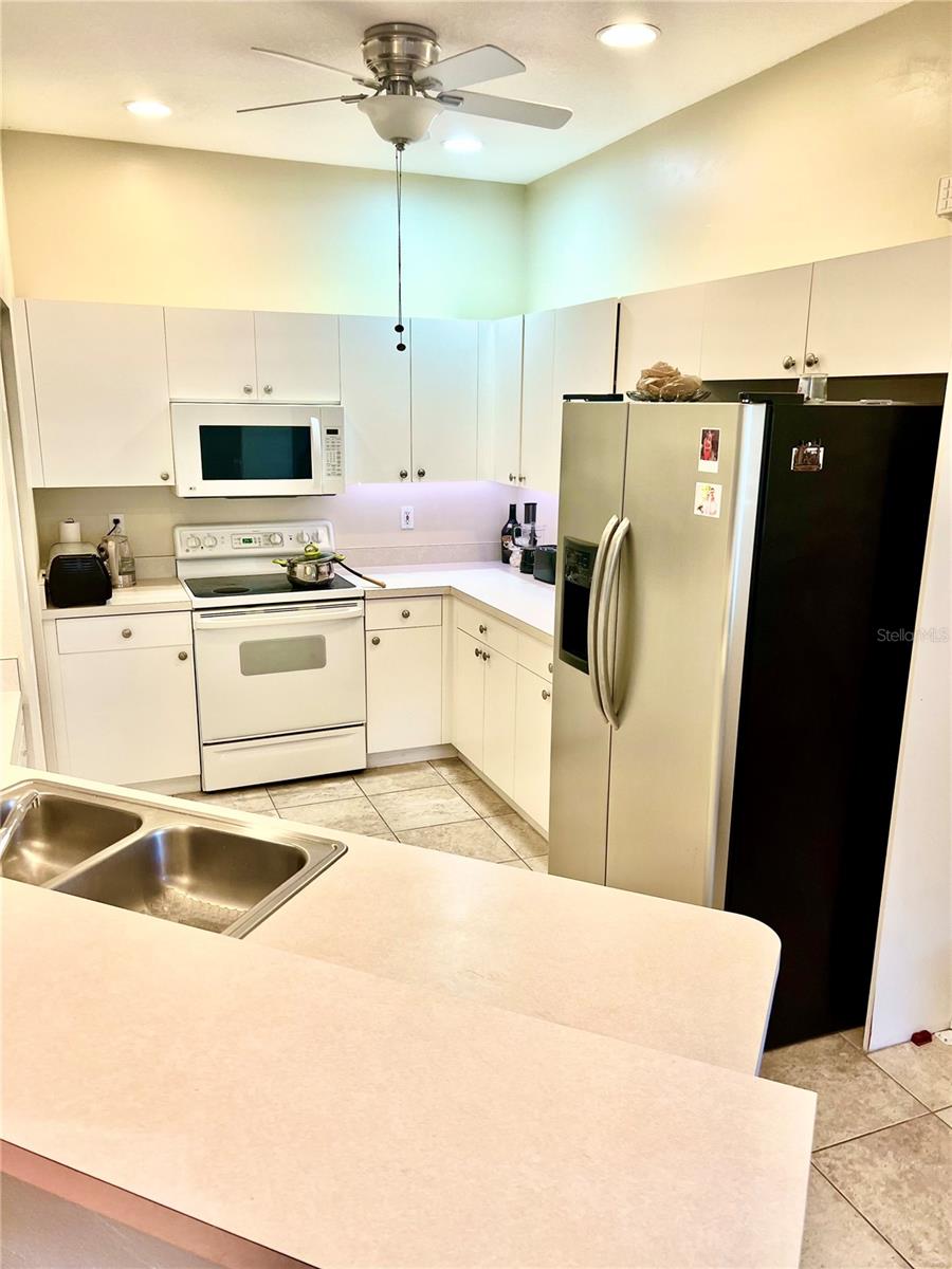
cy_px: 634
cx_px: 476
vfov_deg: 67.3
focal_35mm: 26
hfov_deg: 53.1
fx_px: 953
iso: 80
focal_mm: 5.7
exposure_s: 1/120
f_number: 1.5
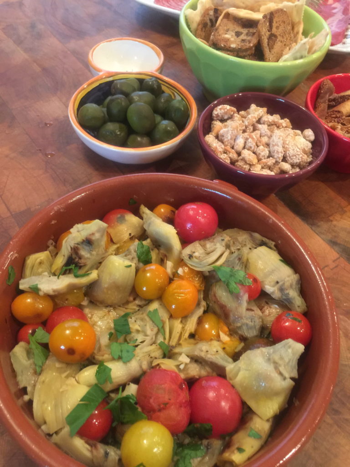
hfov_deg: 48.2
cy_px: 234
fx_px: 391
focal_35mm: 29
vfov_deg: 61.7
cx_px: 175
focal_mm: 4.15
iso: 125
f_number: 2.2
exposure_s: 1/15
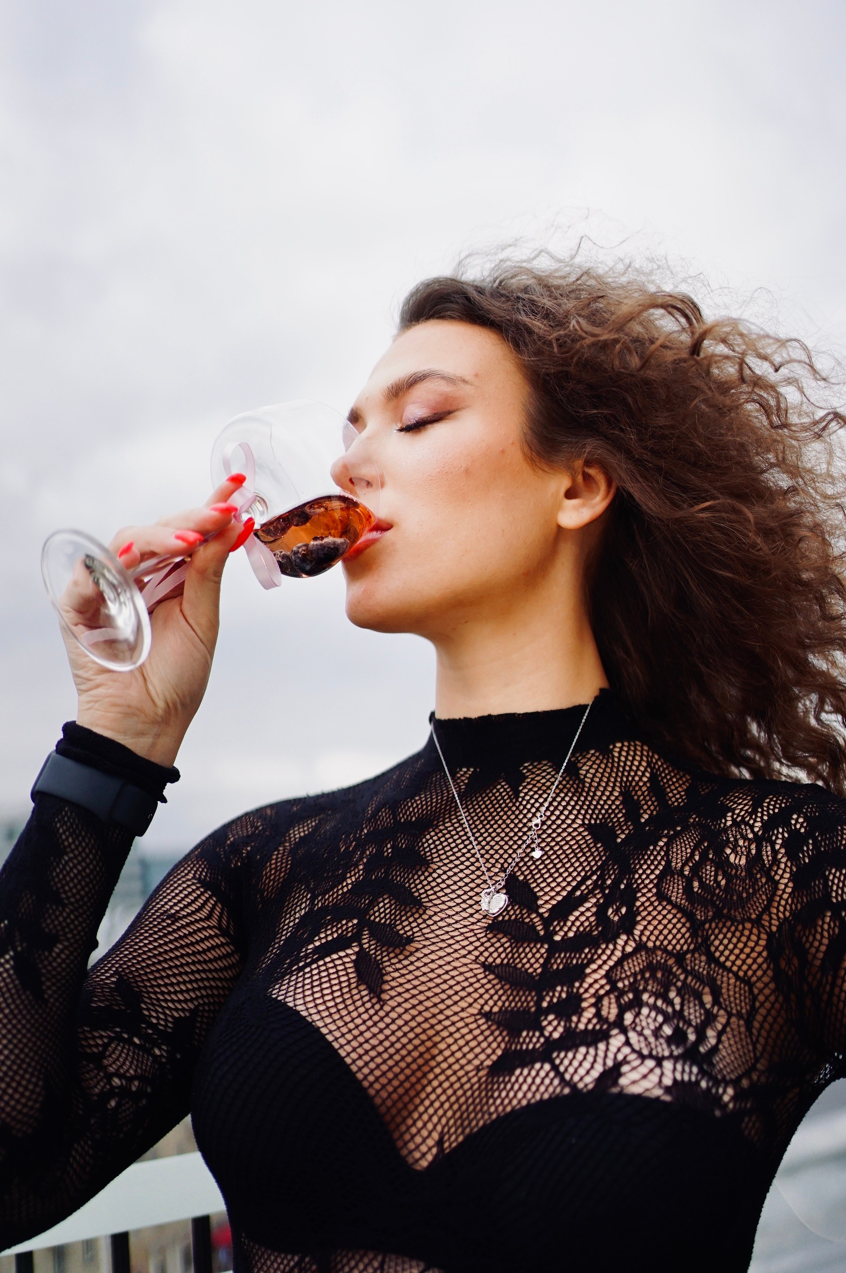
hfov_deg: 37.8
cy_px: 636
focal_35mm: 35
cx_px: 423
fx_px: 1236
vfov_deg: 54.5
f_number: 1.8
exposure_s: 1/8000
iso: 800
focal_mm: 35
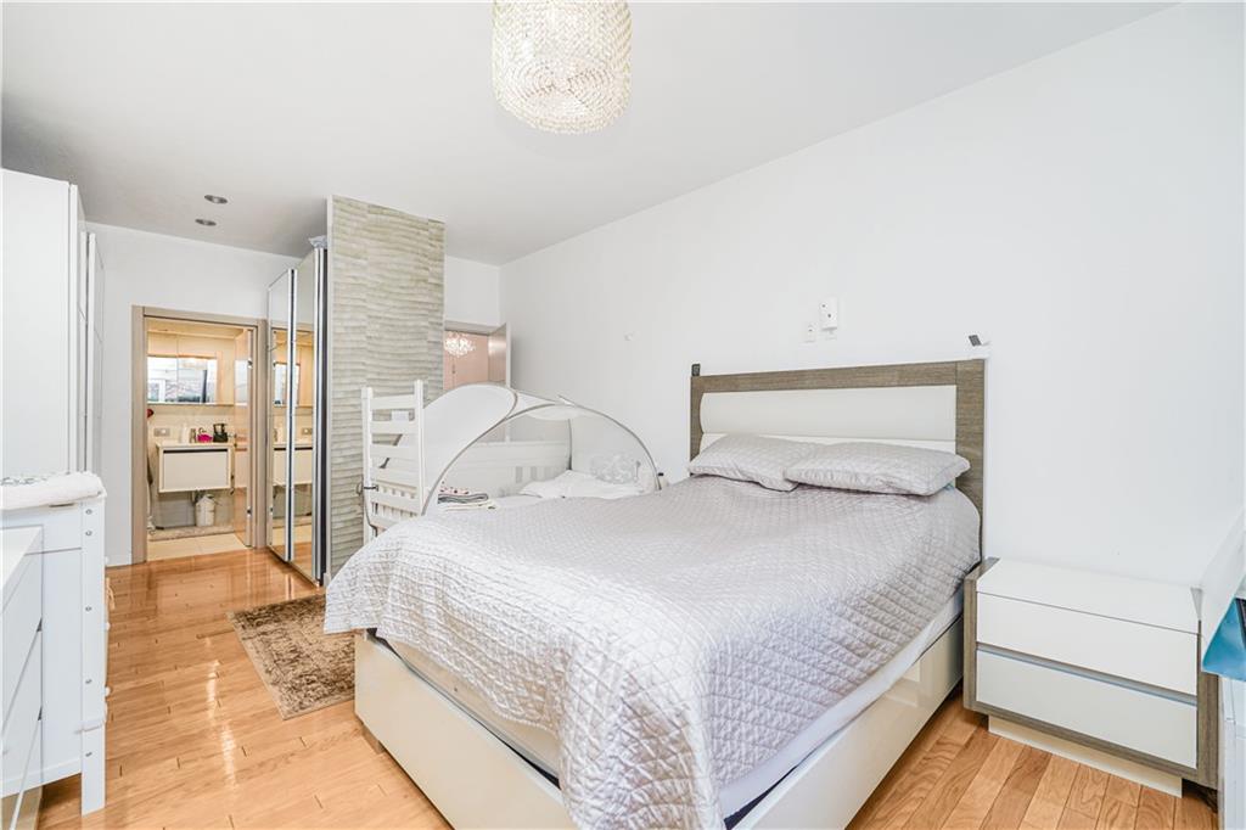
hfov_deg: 96.8
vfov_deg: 73.7
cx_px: 623
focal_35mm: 16
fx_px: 554
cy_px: 415
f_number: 4
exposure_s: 1/30
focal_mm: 16
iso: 50
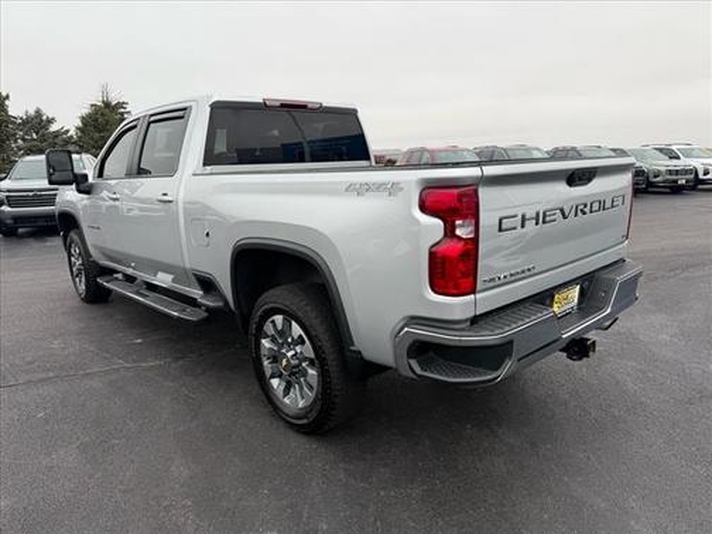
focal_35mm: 24
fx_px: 494
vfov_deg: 56.8
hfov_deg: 71.6
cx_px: 356
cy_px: 267
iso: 80
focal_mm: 6.76
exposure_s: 1/617
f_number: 1.78
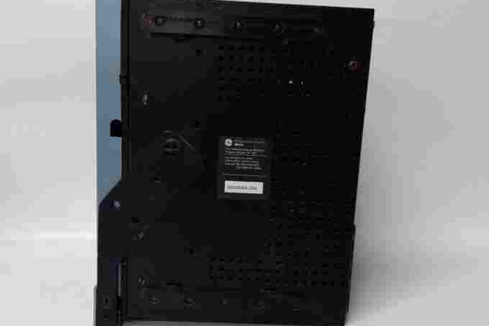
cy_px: 158
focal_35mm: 29
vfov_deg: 45.0
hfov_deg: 63.7
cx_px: 246
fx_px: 394
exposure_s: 1/33
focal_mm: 3.79
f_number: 2
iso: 246
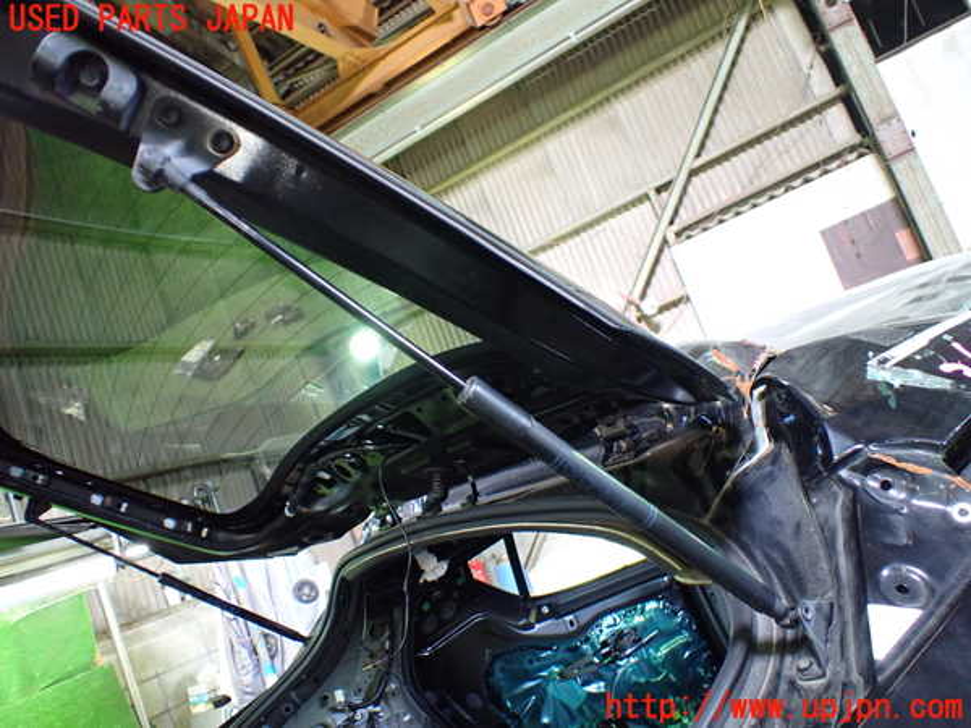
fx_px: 842
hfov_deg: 60.0
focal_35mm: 30
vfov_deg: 46.8
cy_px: 364
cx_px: 486
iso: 800
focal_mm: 5.4
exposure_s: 1/50
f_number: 2.3
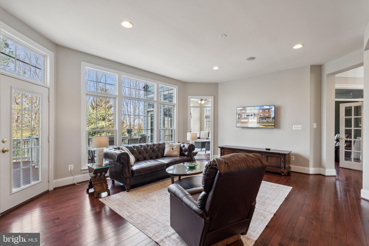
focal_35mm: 16
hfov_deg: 96.7
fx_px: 164
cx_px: 184
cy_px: 123
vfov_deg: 73.7
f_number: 8
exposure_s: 1/40
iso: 400
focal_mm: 16
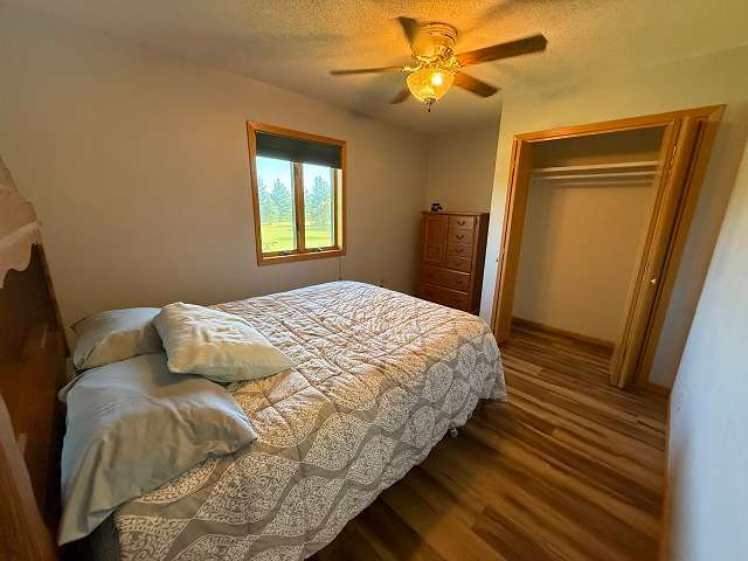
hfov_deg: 102.1
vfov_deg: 85.7
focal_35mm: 14
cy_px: 280
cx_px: 374
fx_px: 303
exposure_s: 1/120
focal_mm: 2.22
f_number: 2.2
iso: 640
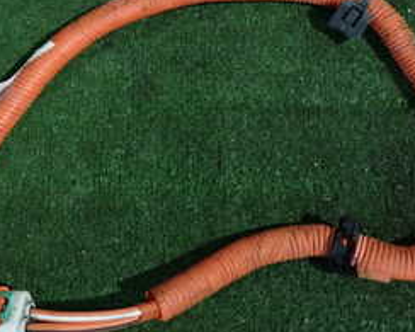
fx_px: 737
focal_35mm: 60
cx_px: 116
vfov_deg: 24.9
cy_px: 61
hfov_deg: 31.0
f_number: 2
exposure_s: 1/30
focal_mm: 4.5
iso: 250
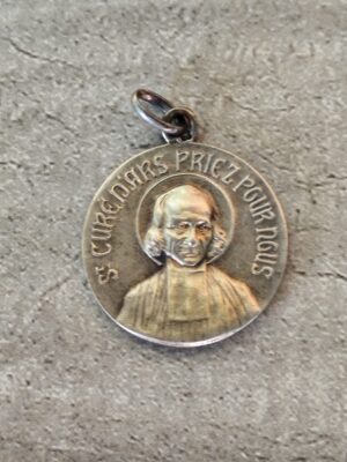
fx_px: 1243
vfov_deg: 21.1
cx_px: 174
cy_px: 231
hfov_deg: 15.9
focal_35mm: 93
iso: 320
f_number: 1.65
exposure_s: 1/25
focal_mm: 6.19
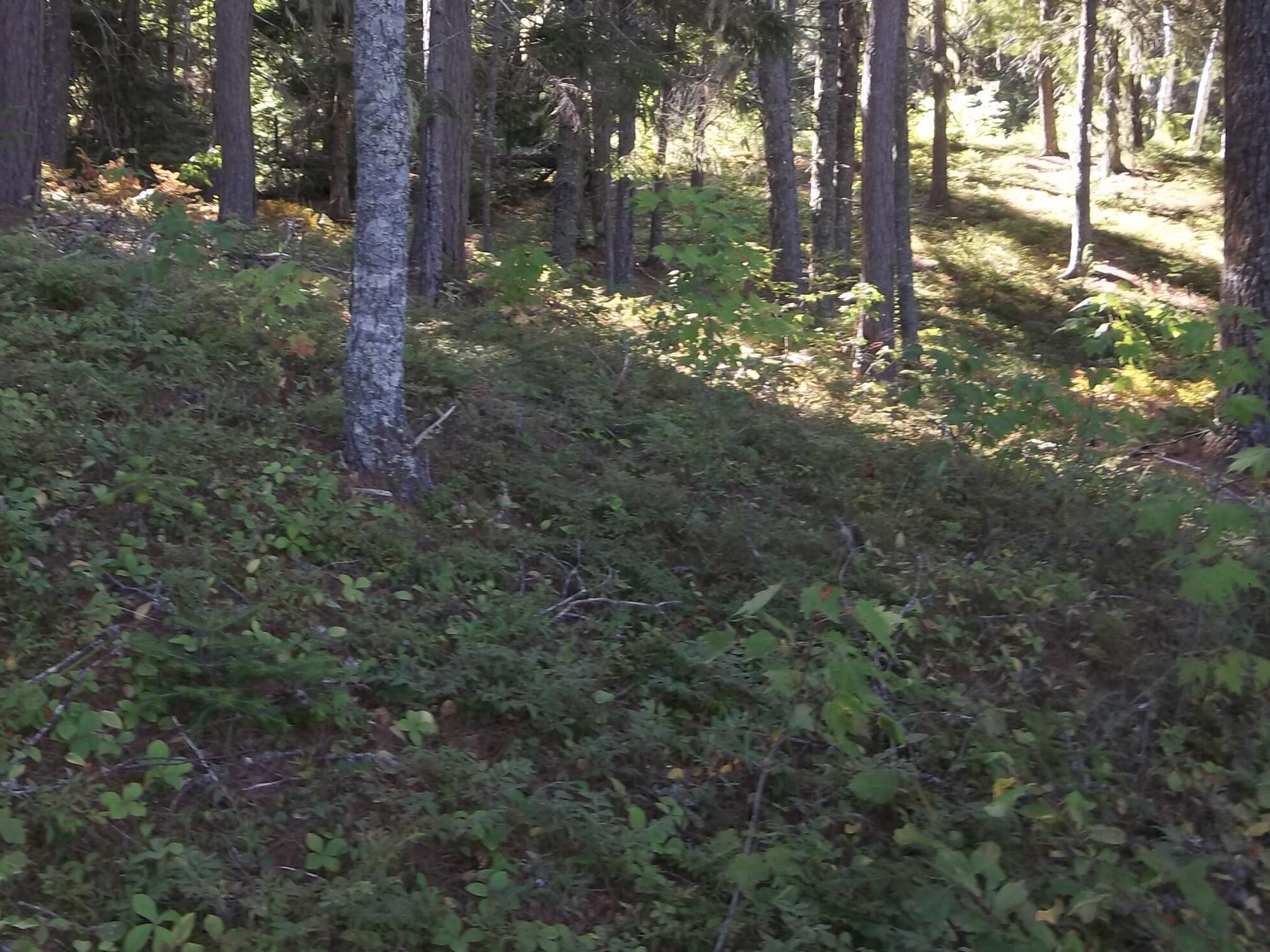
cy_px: 252
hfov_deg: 45.7
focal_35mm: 41
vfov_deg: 34.5
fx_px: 1504
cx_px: 576
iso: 80
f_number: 3.5
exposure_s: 1/50
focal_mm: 4.9
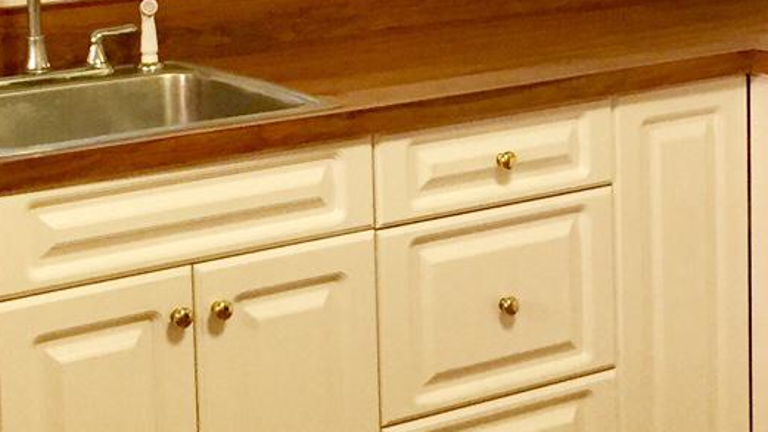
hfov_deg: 21.5
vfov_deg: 12.0
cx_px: 486
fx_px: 2016
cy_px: -46
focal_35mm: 99
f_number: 2.2
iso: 160
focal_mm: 4.15
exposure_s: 1/30
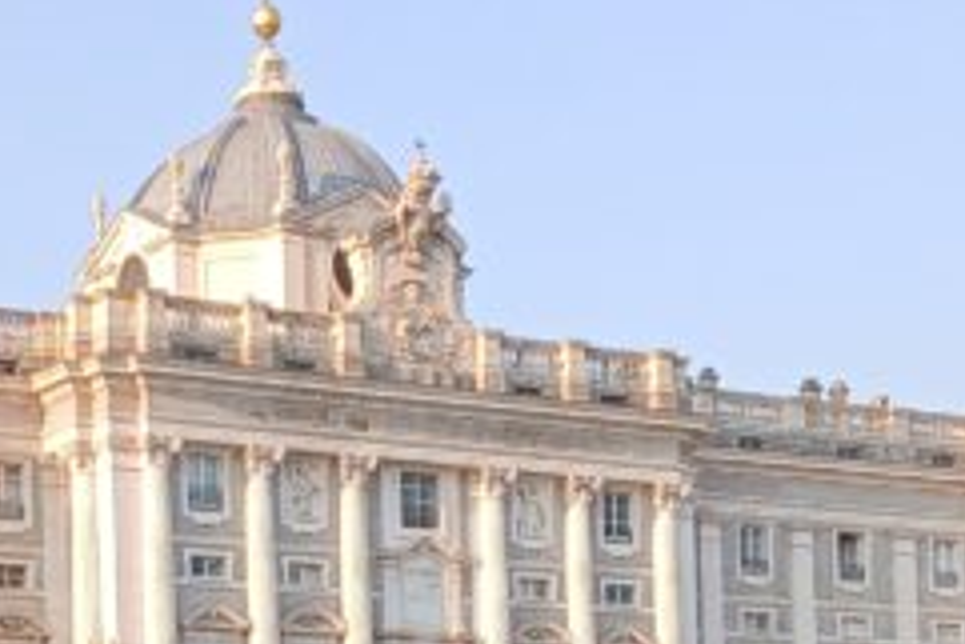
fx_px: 3084
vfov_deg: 11.4
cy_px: 1008
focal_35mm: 115
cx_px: 344
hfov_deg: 17.7
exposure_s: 1/161
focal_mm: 3.98
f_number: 1.8
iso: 20
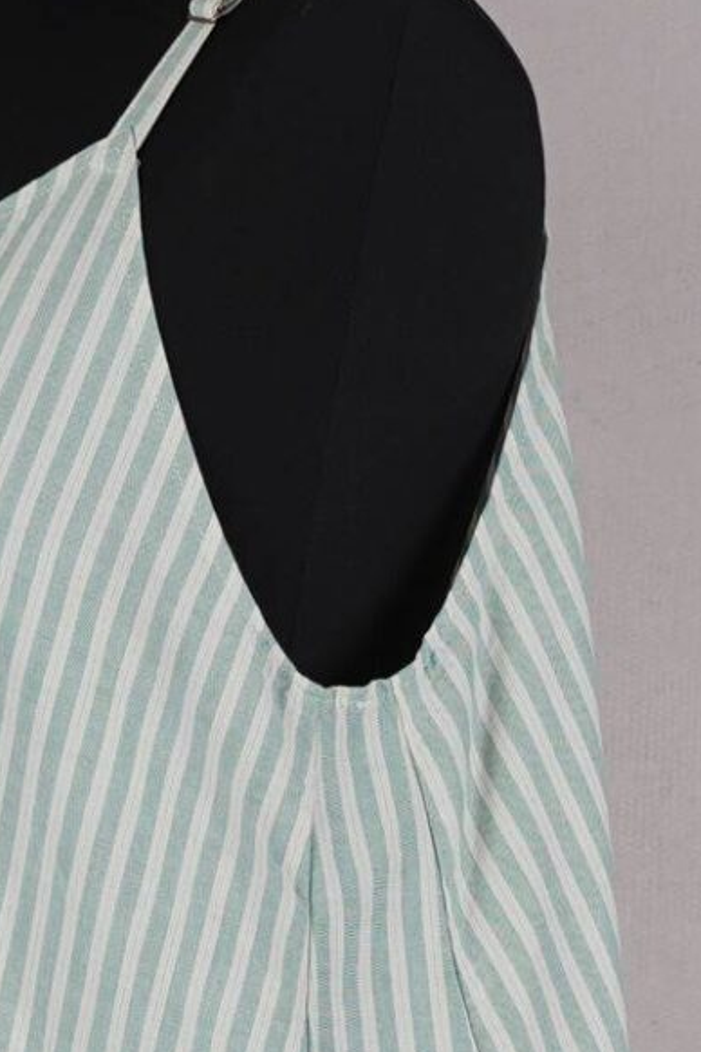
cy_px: 671
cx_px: 81
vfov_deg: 22.3
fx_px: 2658
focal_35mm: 91
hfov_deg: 14.9
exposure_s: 1/13
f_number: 6.3
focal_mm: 46
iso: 50
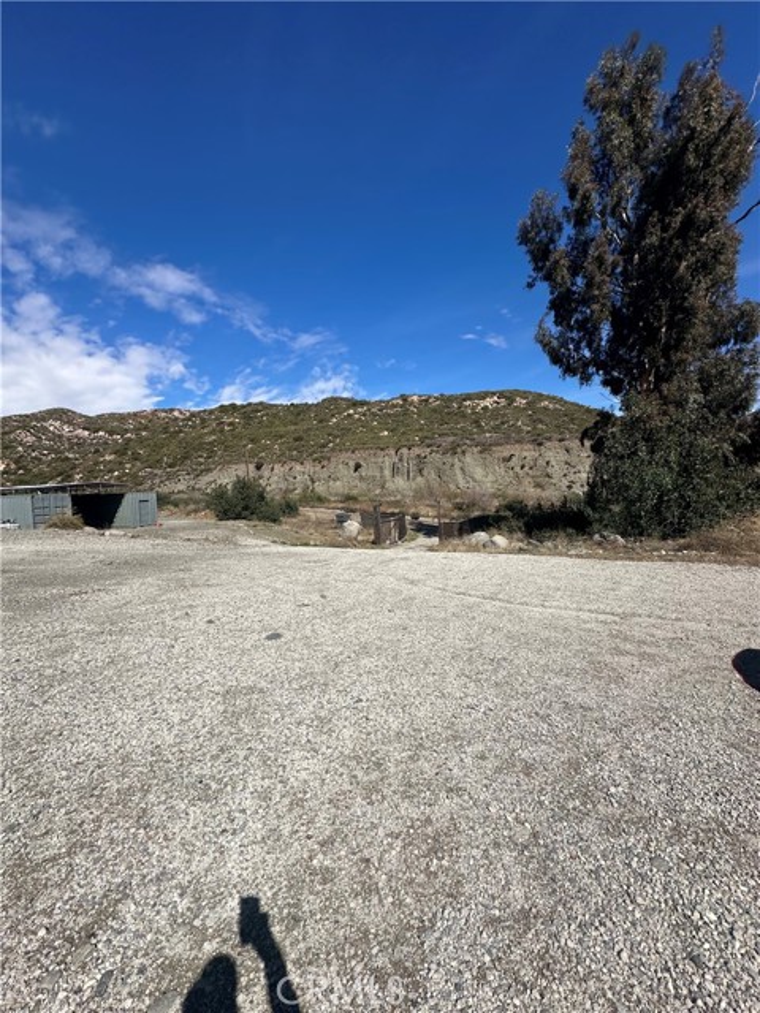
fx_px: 410
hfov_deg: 85.7
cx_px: 380
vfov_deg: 102.1
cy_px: 506
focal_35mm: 14
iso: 50
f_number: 2.2
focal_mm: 2.22
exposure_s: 1/3610
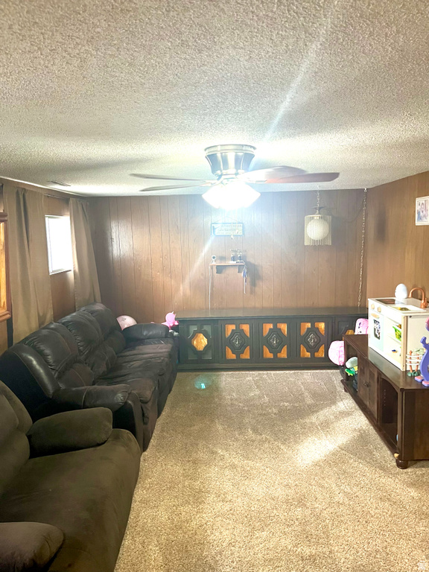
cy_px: 286
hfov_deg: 53.1
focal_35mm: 26
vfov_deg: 67.3
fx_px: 430
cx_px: 214
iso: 400
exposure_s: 1/40
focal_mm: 5.1
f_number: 1.6
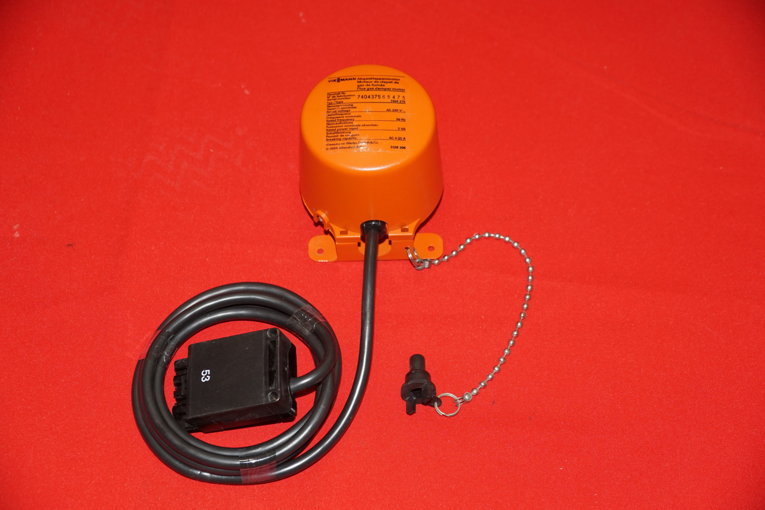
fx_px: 1116
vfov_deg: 25.8
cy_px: 255
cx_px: 382
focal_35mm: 52
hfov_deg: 37.9
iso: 640
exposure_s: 1/160
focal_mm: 35
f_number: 4.5
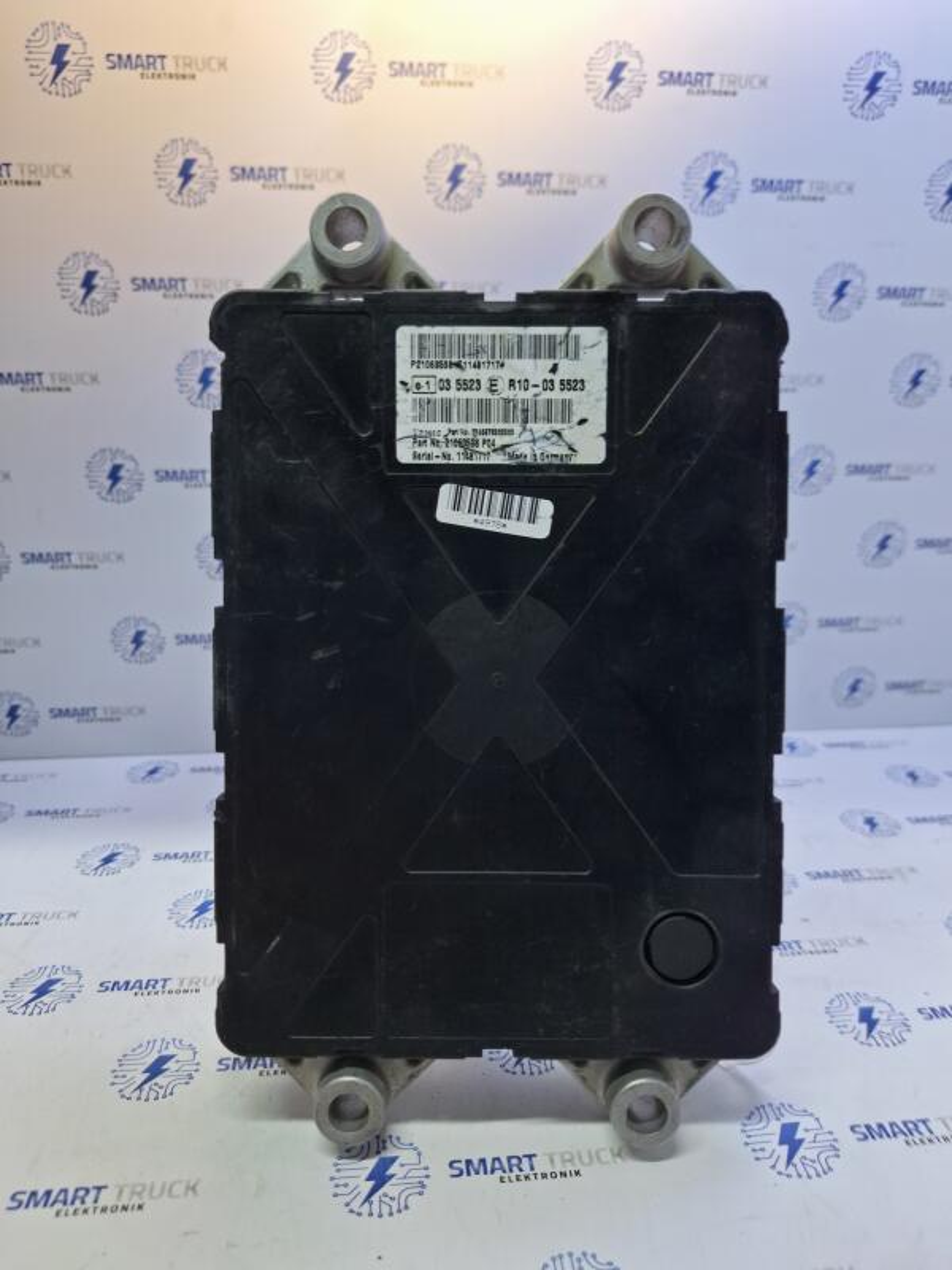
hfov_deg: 58.9
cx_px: 476
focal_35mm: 23
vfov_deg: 73.9
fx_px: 843
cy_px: 635
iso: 80
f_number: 1.8
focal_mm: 5.54
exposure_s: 1/50
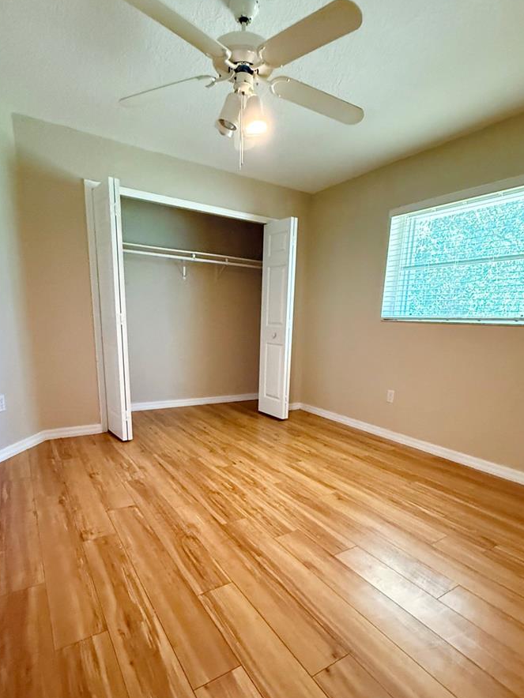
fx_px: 383
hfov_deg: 68.7
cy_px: 412
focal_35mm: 19
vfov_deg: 83.8
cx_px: 268
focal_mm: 2.22
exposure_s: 1/60
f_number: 2.2
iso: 800
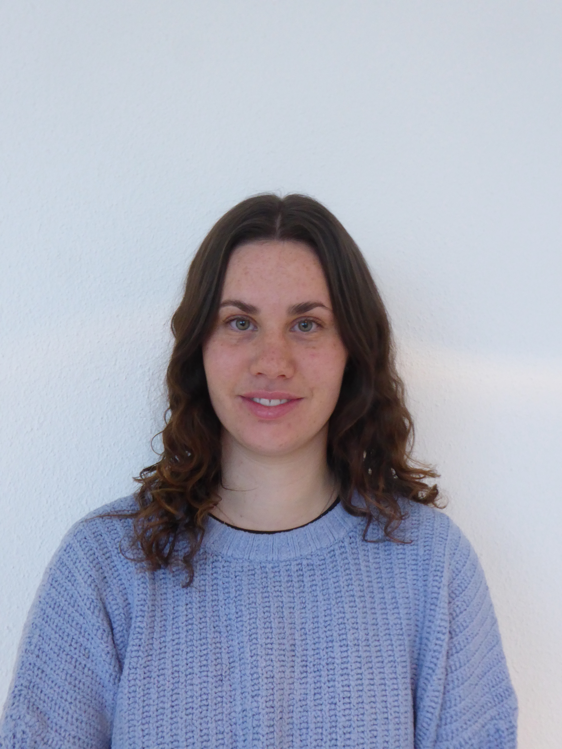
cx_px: 281
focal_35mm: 33
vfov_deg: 55.4
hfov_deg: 42.9
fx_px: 714
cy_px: 374
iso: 500
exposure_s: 1/4
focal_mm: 5.8
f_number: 7.1
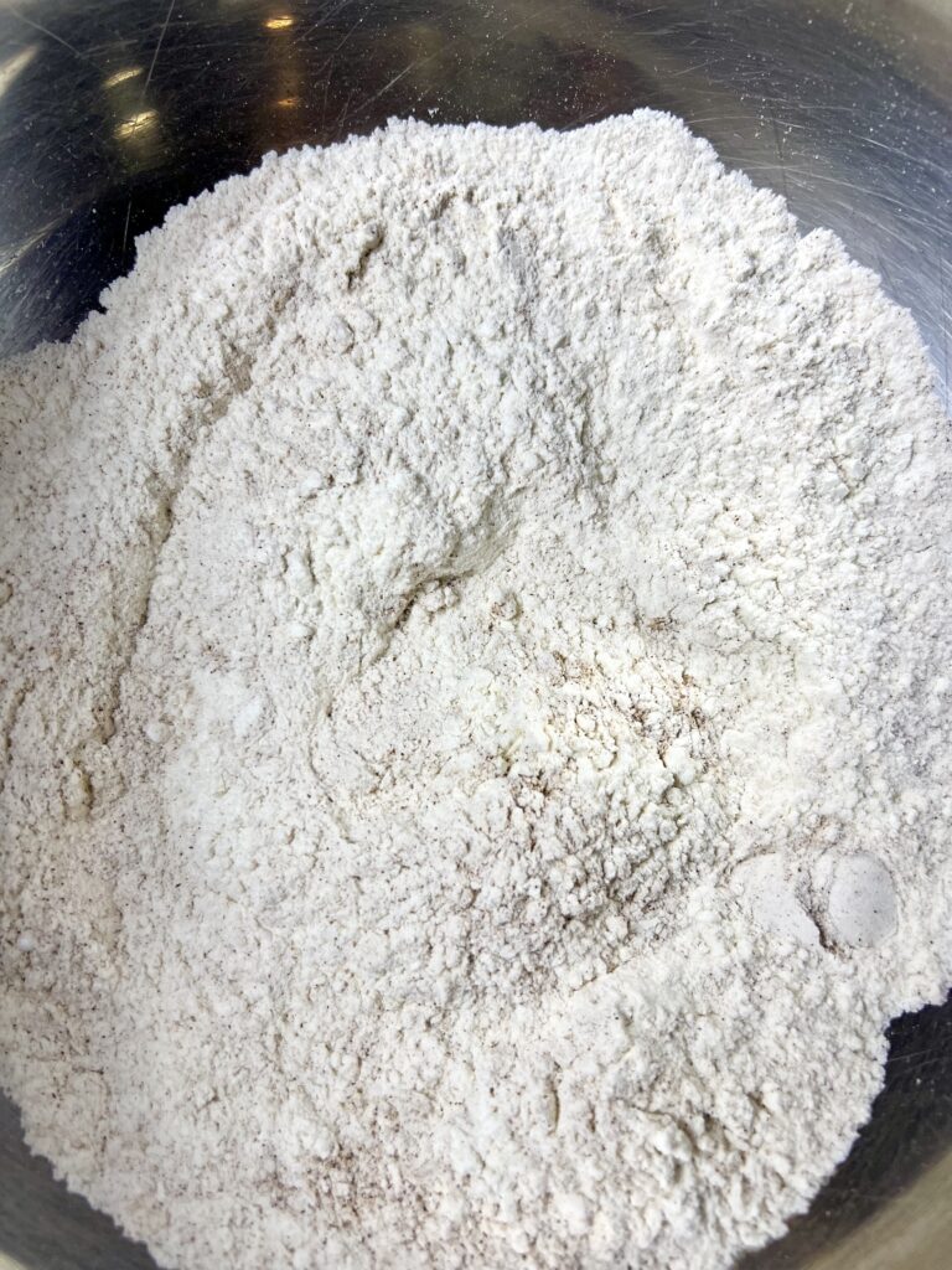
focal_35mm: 26
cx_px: 476
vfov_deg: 67.3
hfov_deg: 53.1
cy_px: 635
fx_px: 953
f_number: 1.5
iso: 50
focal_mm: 5.7
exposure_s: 1/351
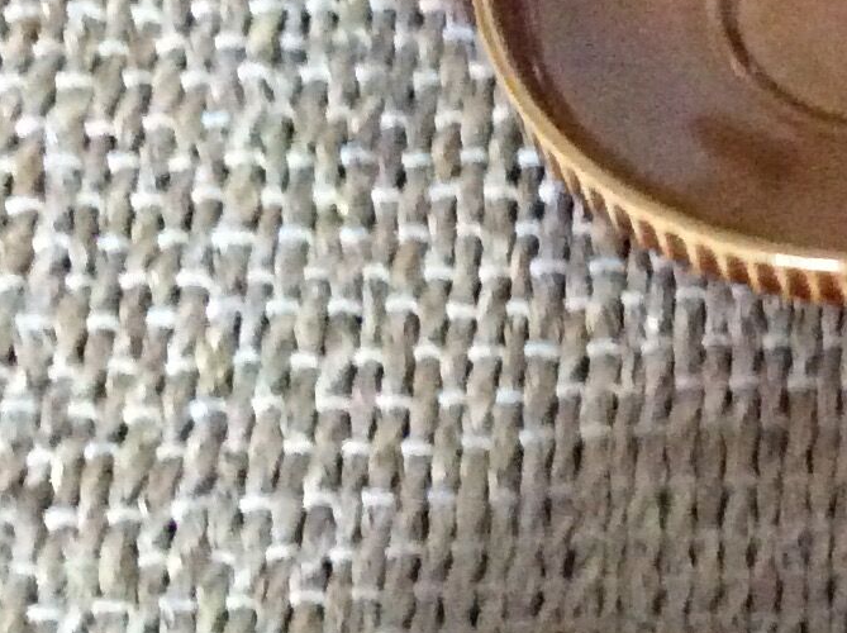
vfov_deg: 11.9
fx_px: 3030
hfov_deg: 14.5
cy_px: 447
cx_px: 1375
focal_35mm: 124
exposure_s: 1/17
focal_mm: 3.3
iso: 640
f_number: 2.4
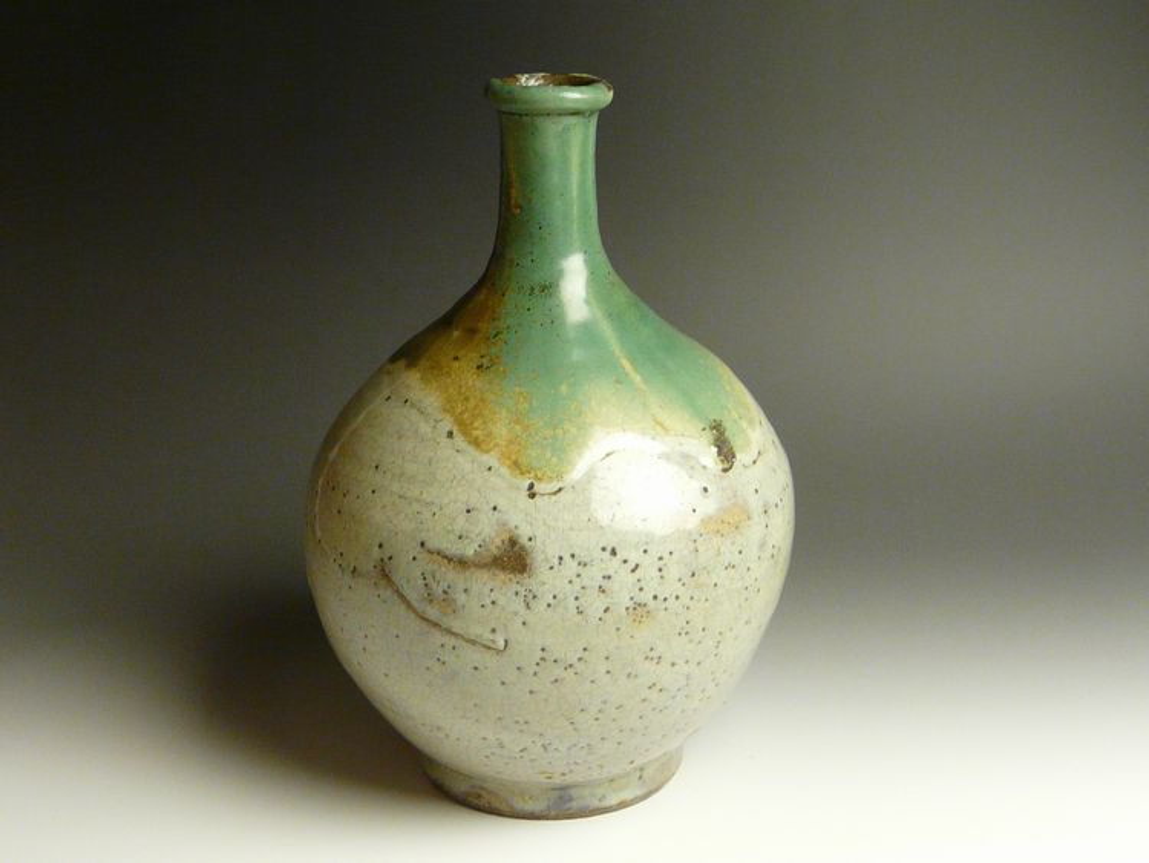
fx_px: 1627
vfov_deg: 29.7
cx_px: 574
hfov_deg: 38.9
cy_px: 432
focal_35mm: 49
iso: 200
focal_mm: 5
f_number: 2.8
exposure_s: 1/30
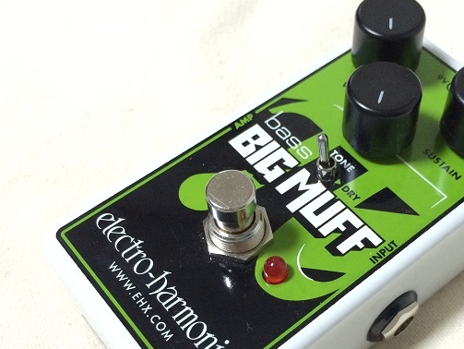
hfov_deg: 40.0
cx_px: 299
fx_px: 630
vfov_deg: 30.7
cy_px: 236
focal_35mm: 47
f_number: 2.2
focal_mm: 4.15
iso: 250
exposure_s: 1/33
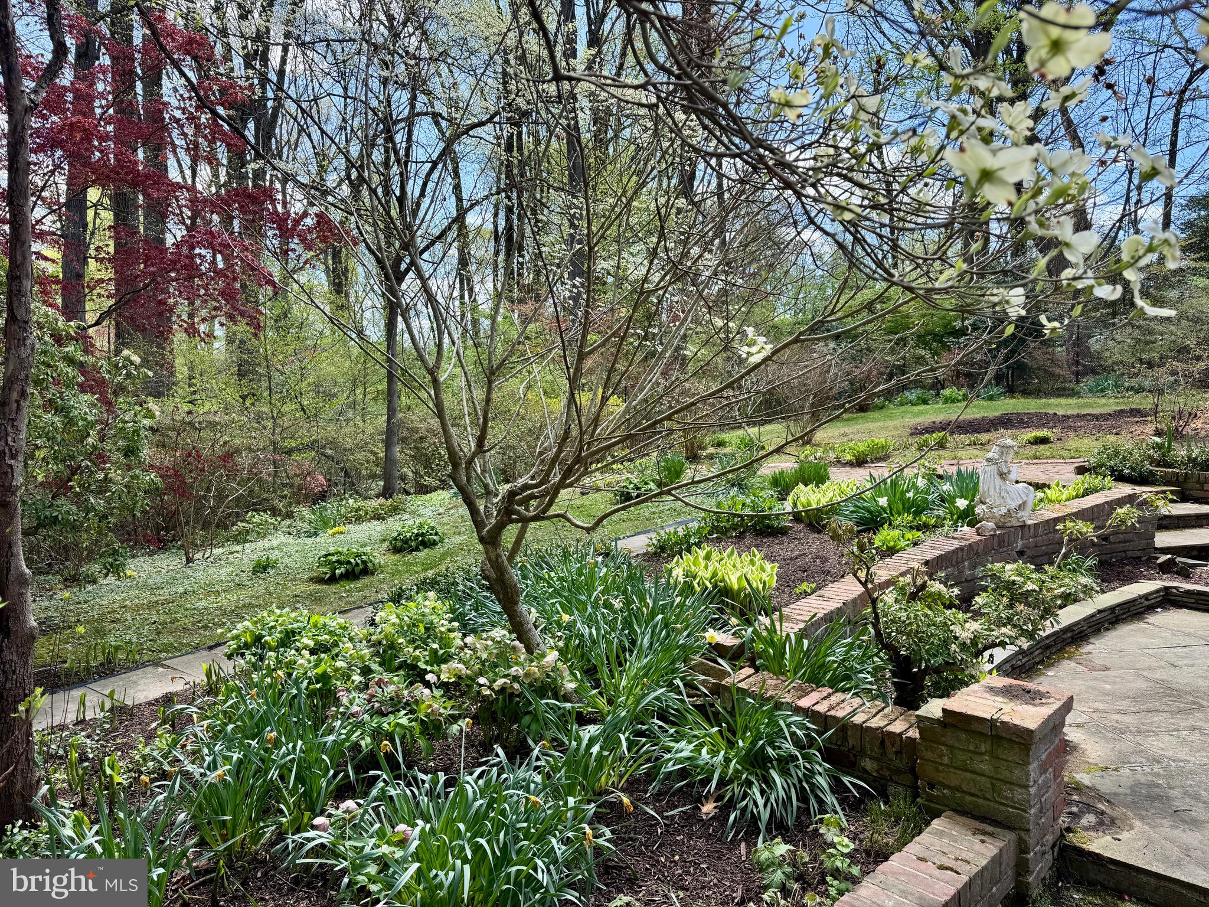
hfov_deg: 71.6
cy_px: 454
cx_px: 604
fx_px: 838
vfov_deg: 56.8
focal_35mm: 24
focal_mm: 6.76
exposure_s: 1/888
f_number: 1.78
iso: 80
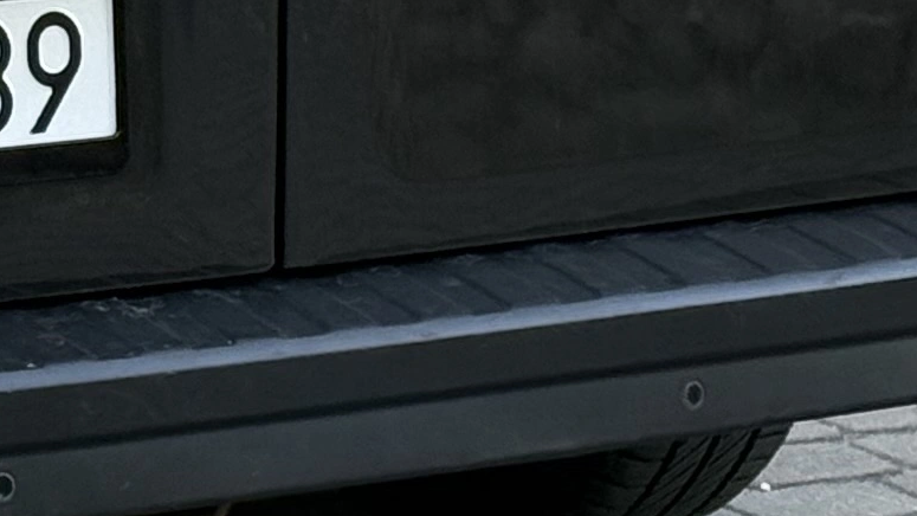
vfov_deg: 4.4
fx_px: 6614
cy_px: -787
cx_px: -424
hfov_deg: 7.8
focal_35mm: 272
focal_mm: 6.76
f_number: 1.78
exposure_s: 1/231
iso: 160
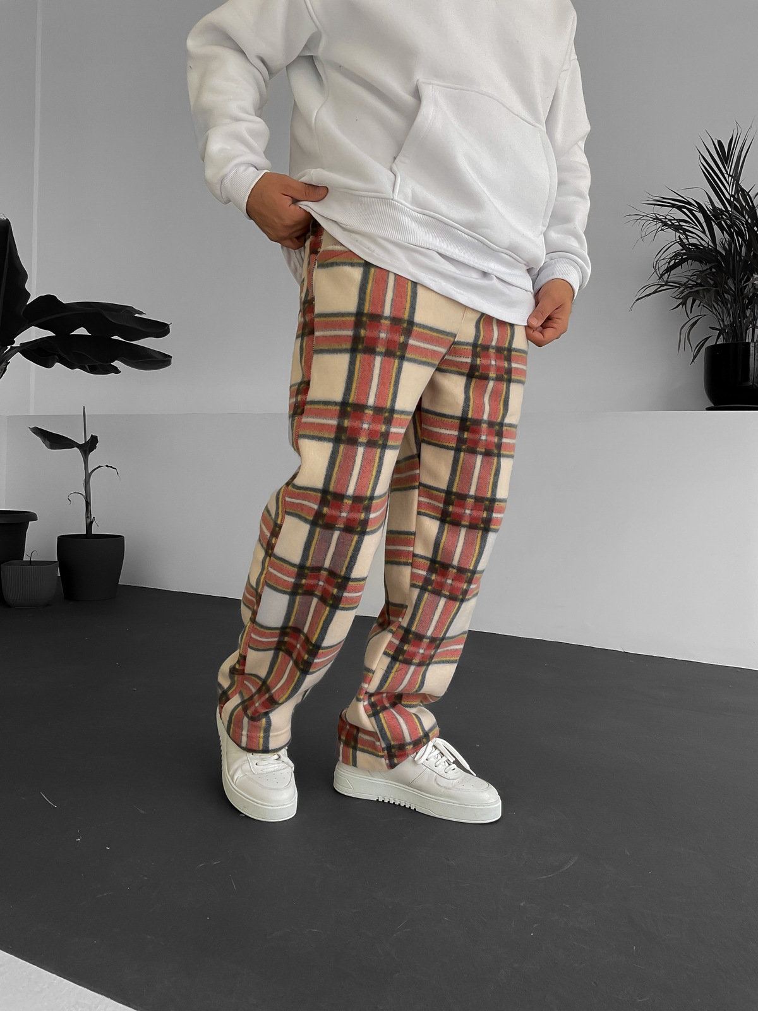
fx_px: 847
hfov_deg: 48.2
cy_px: 506
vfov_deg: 61.7
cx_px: 379
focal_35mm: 29
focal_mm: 3
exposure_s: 1/120
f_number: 1.8
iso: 32
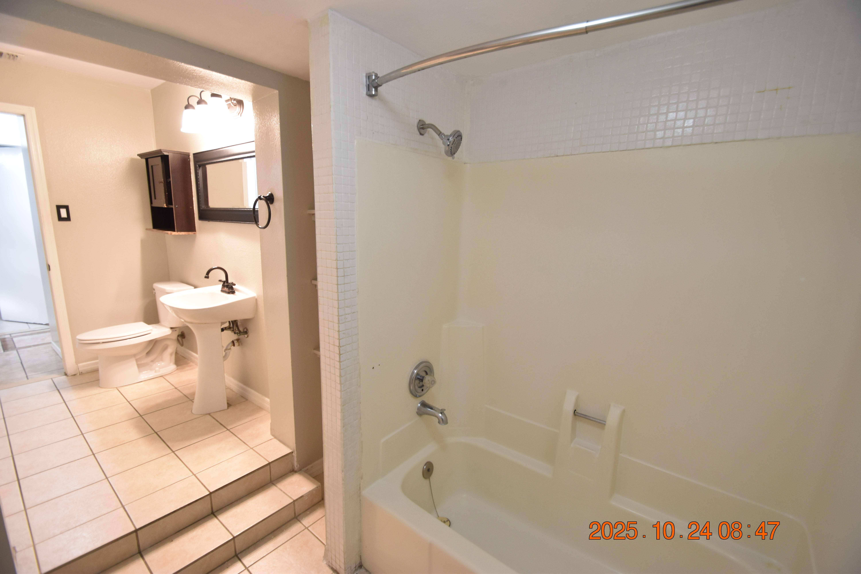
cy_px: 287
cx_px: 430
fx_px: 359
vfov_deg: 77.3
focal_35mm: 15
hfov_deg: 100.4
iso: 800
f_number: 3.5
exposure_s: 1/30
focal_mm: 10
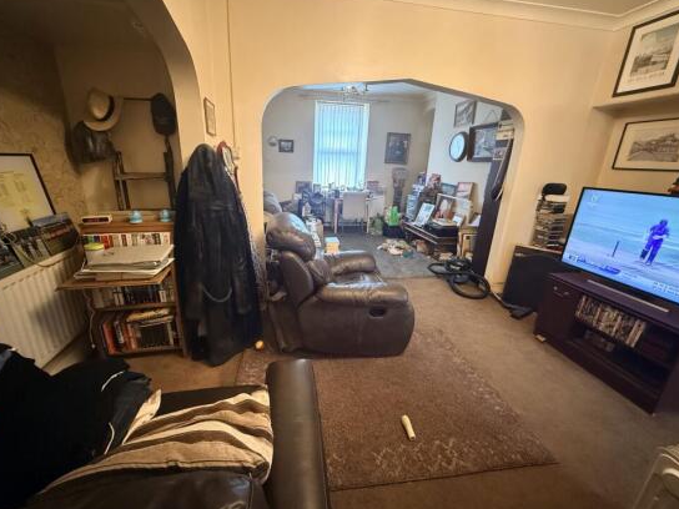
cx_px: 328
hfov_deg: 98.1
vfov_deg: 81.7
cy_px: 255
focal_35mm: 15
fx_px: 294
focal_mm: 2.22
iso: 1250
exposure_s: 1/33
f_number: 2.2
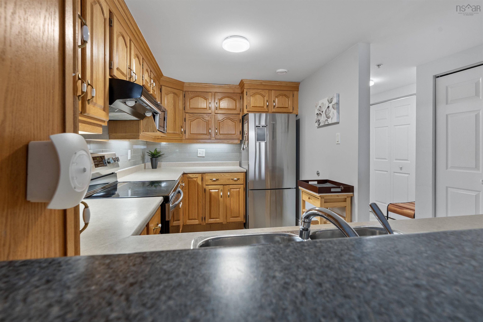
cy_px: 161
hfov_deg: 96.7
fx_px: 215
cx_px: 242
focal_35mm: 16
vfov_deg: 73.7
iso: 400
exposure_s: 1/4
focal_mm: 16
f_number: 8
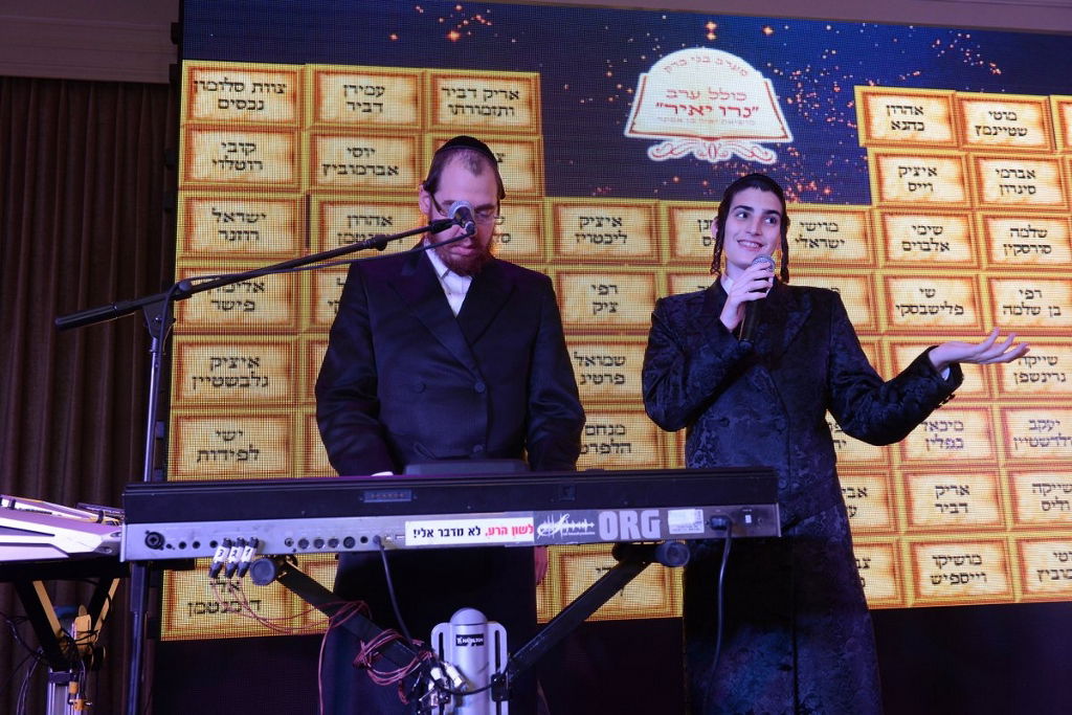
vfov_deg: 38.9
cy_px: 358
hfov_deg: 55.8
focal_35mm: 34
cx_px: 536
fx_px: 1013
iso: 1600
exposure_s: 1/100
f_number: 6.3
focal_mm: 34
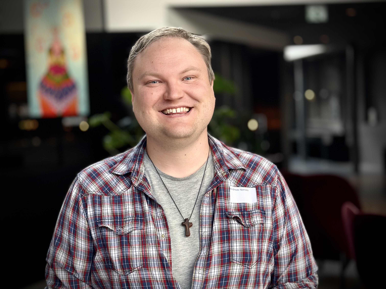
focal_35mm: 48
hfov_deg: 39.7
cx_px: 193
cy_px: 144
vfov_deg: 30.3
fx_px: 535
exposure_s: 1/100
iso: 80
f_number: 1.78
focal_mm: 6.86
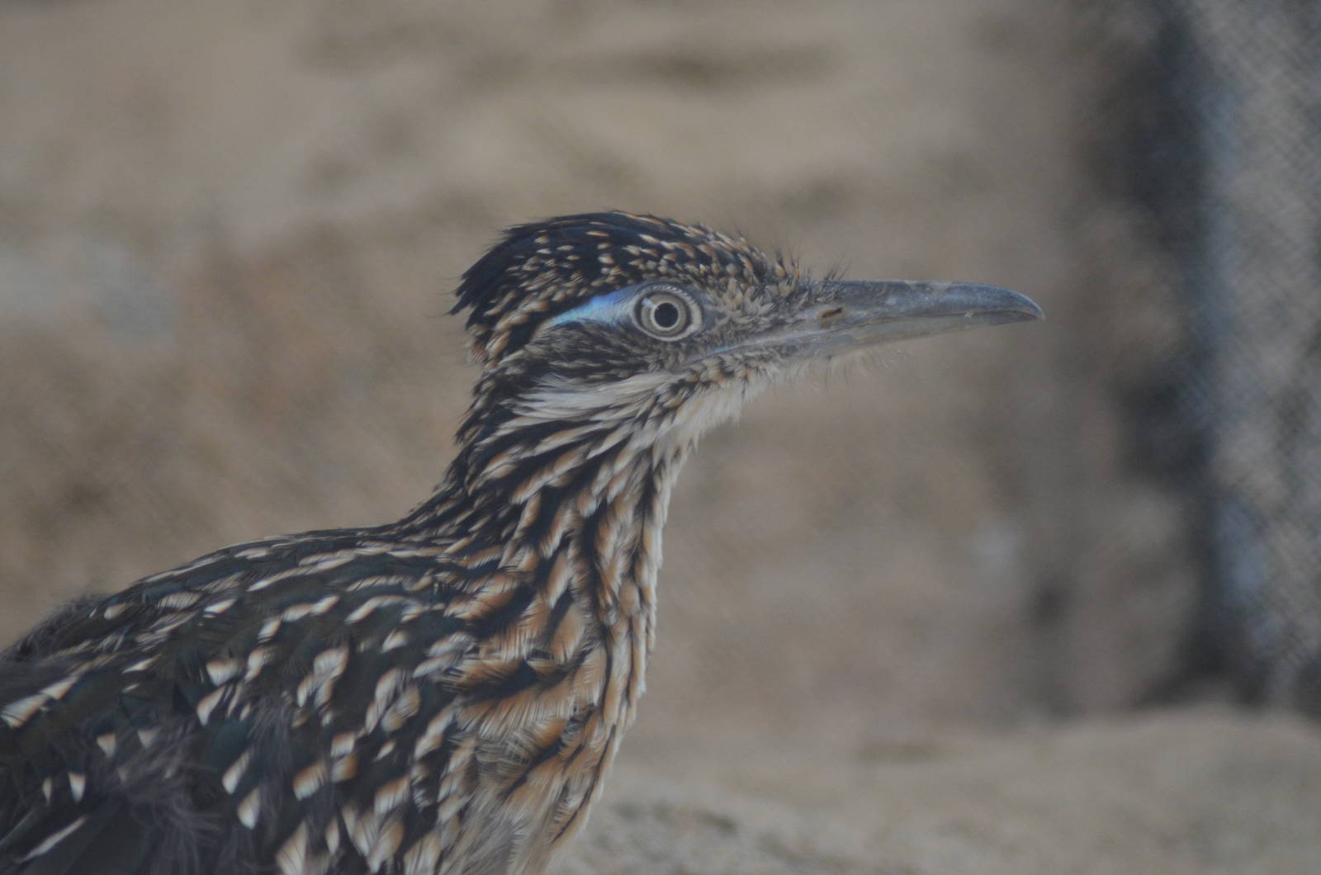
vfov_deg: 3.5
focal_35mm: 390
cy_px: 438
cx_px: 660
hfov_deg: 5.3
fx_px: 14282
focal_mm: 260
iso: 1250
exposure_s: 1/500
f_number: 5
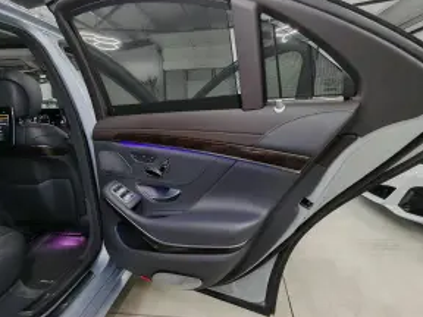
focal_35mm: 20
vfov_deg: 65.5
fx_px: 244
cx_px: 206
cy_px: 131
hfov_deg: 81.7
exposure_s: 1/50
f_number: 2.2
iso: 160
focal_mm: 1.96
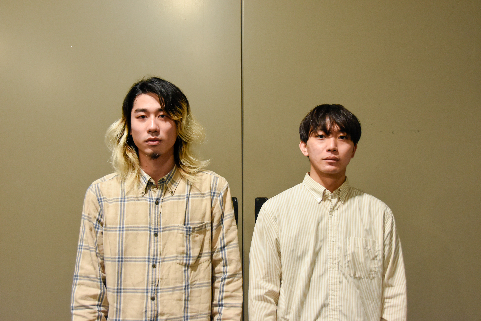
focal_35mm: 48
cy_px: 160
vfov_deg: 28.1
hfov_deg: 41.1
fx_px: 641
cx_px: 240
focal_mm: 32
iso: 2000
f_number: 4
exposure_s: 1/100
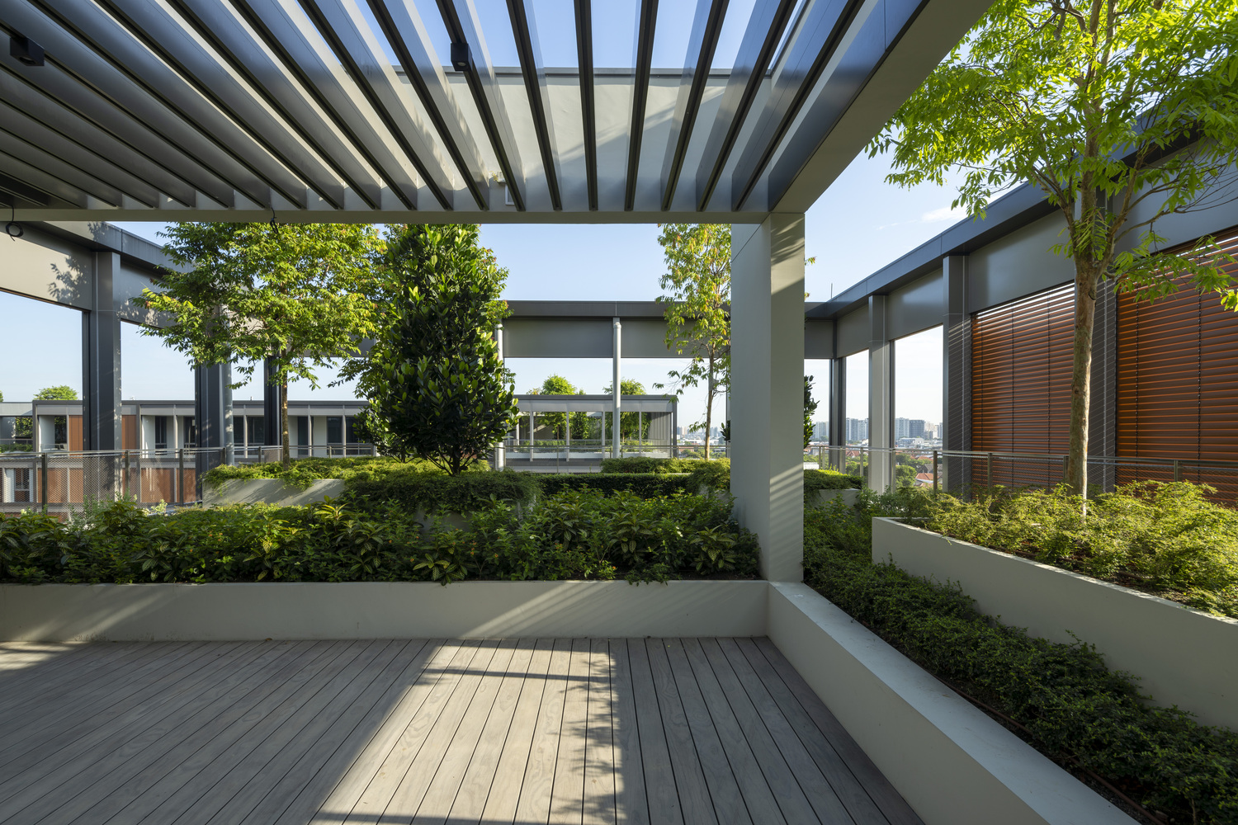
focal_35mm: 17
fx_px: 585
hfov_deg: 93.3
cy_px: 412
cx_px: 619
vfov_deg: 70.4
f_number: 11
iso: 100
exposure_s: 1/40
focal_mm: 17
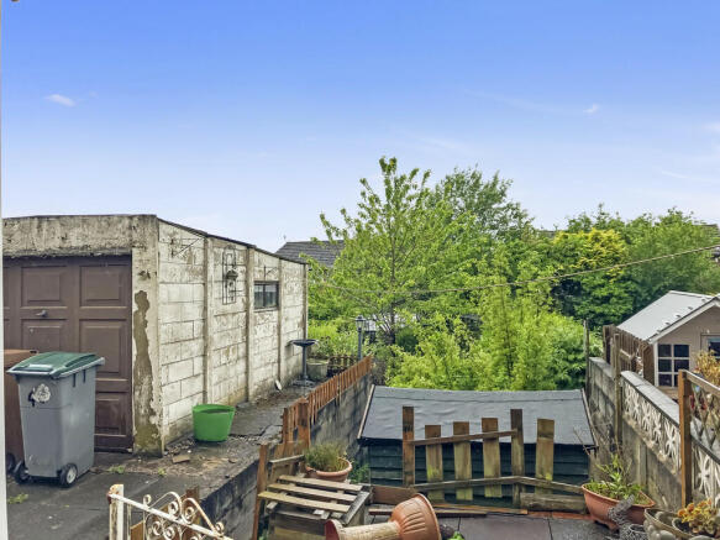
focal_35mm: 28
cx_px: 360
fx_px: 582
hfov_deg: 63.5
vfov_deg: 49.7
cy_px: 270
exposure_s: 1/1100
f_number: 1.8
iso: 32
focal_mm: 3.99
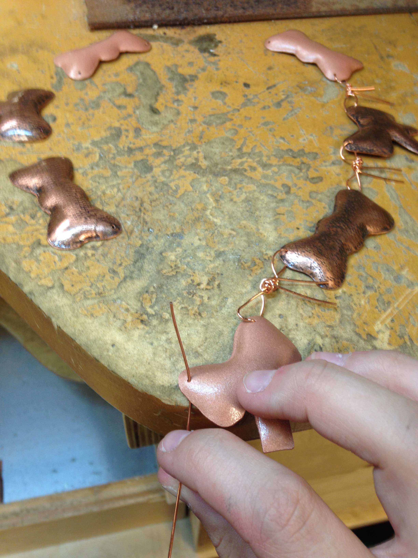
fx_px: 531
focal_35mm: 33
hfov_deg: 42.9
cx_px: 209
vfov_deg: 55.4
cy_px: 279
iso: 64
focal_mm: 4.12
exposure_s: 1/20
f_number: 2.4
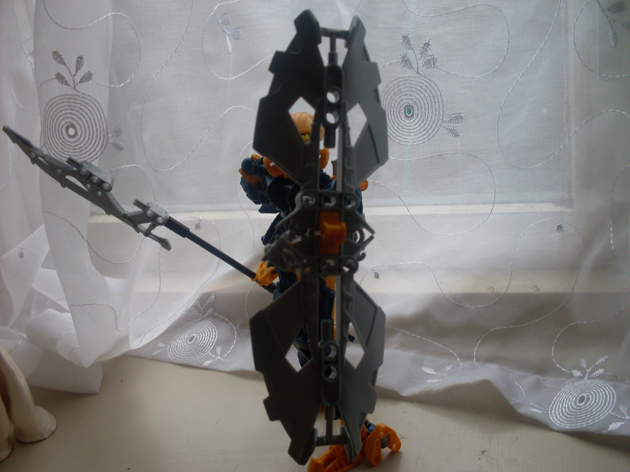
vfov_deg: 37.7
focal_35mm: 38
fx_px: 692
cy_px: 236
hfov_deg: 49.0
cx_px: 315
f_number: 2.8
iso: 80
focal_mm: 6.3
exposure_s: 1/125
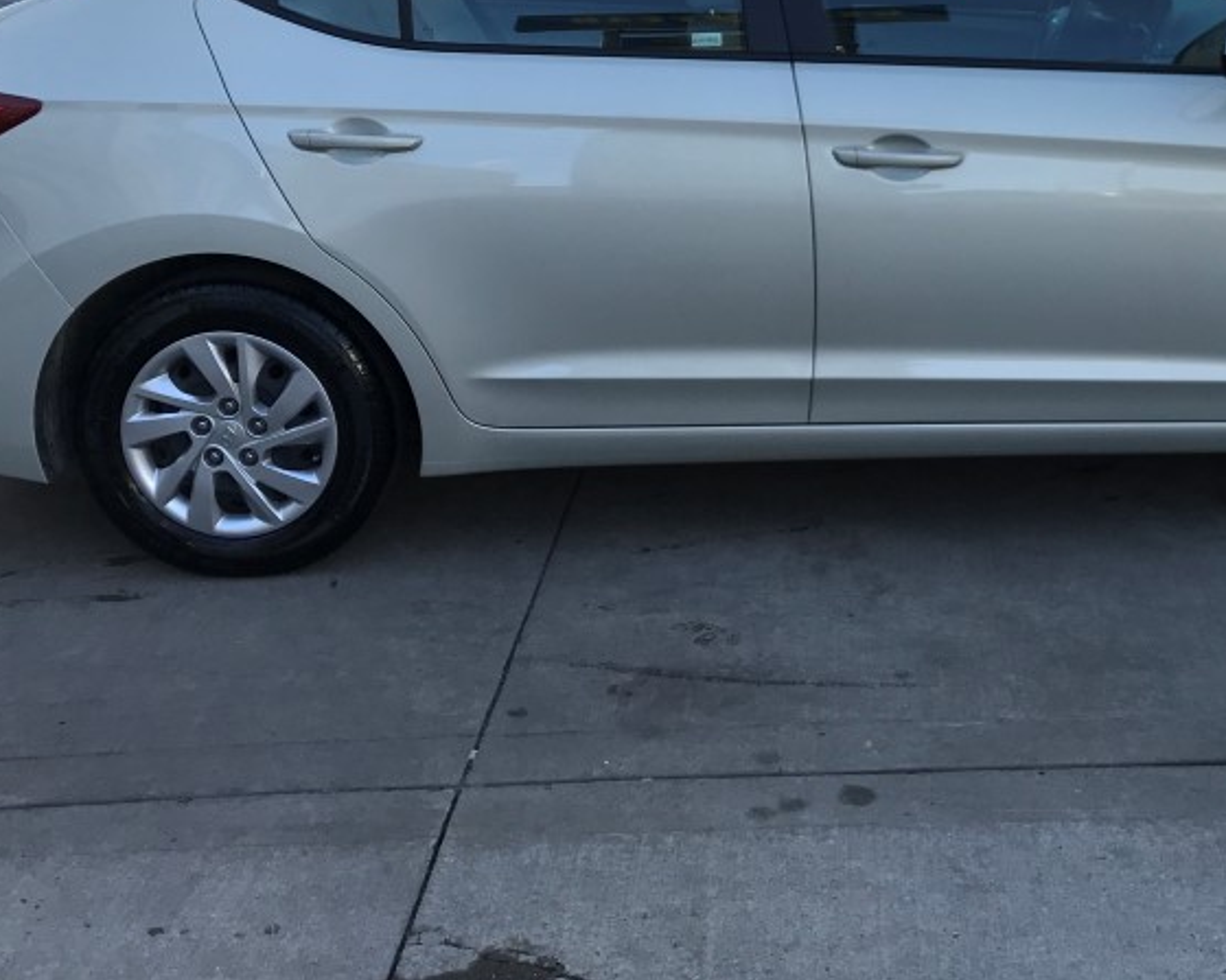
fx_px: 1814
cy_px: 144
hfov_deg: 36.6
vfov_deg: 29.3
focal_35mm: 50
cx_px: 895
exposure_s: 1/563
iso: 20
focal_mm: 3.99
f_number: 1.8
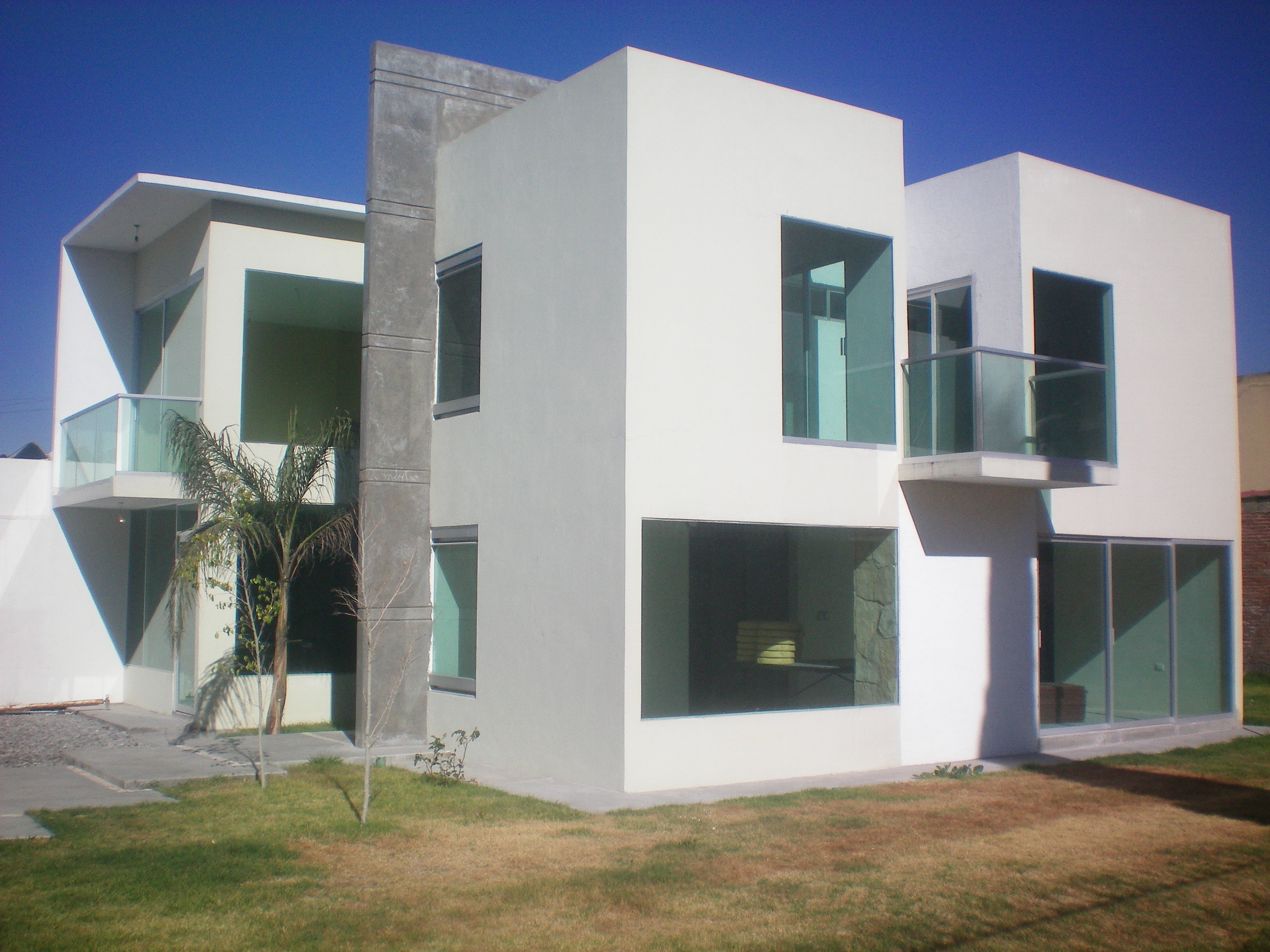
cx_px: 635
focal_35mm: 38
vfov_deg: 37.7
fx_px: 1394
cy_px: 476
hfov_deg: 49.0
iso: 64
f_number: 4.6
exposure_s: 1/800
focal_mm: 6.3
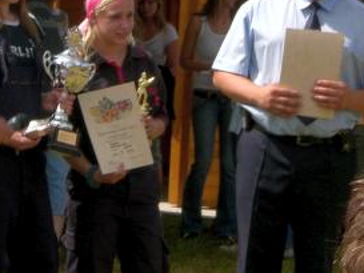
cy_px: 67
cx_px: 36
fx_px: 2809
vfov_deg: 5.6
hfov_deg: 7.4
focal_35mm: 267
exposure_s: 1/200
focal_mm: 18.9
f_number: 8.4
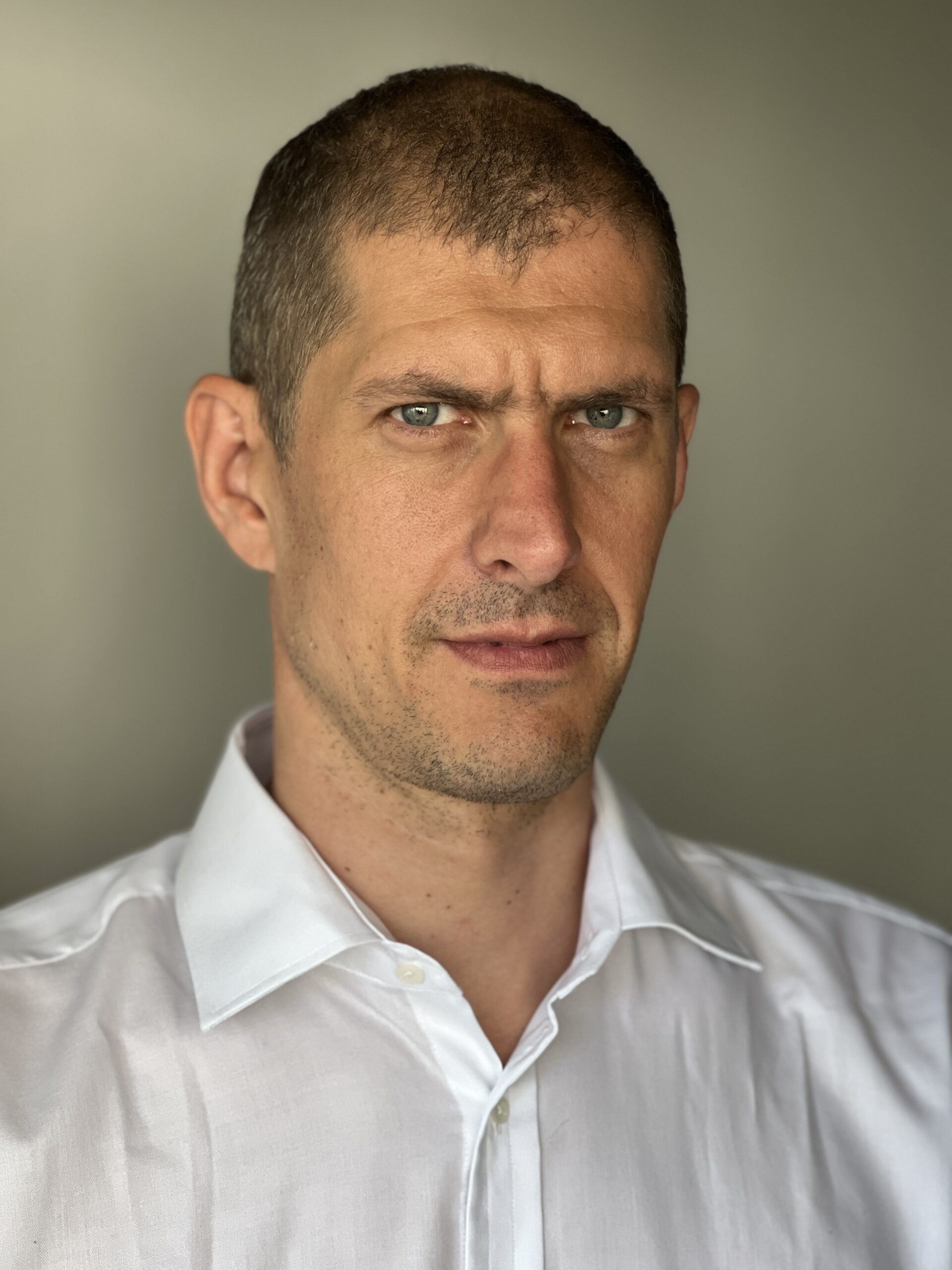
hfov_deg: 19.1
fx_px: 2824
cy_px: 635
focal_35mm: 77
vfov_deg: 25.3
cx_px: 476
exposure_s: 1/121
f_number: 2.8
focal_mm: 9
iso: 125
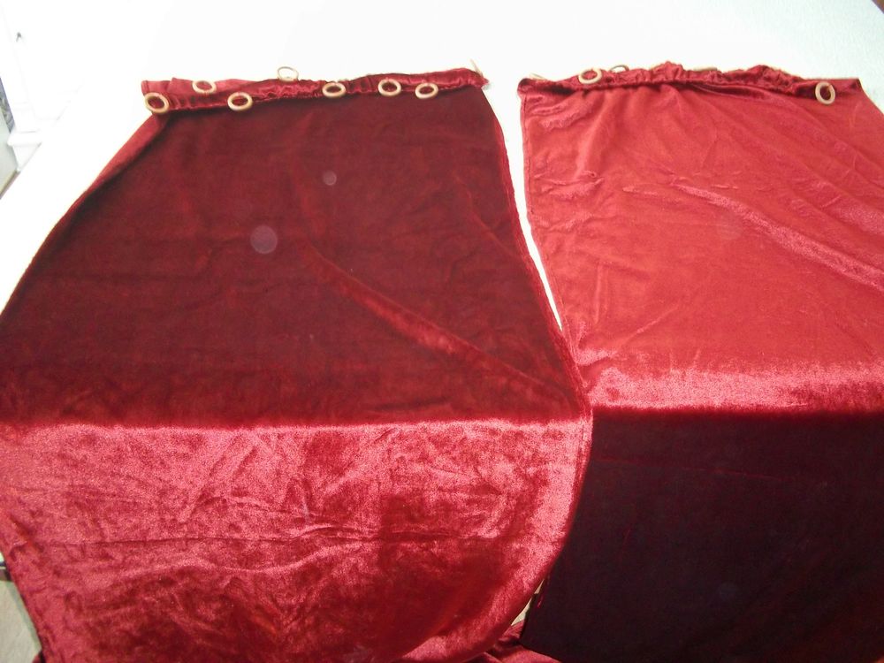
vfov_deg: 39.7
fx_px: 919
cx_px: 442
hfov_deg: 51.4
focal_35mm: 36
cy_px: 332
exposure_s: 1/30
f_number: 3.1
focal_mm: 6.5
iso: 320
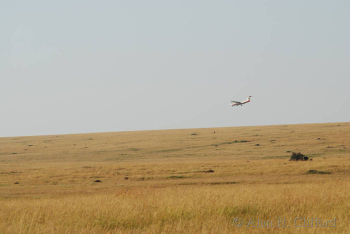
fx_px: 2627
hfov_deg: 7.6
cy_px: 117
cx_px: 175
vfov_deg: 5.1
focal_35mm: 270
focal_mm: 180
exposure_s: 1/400
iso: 100
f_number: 6.3
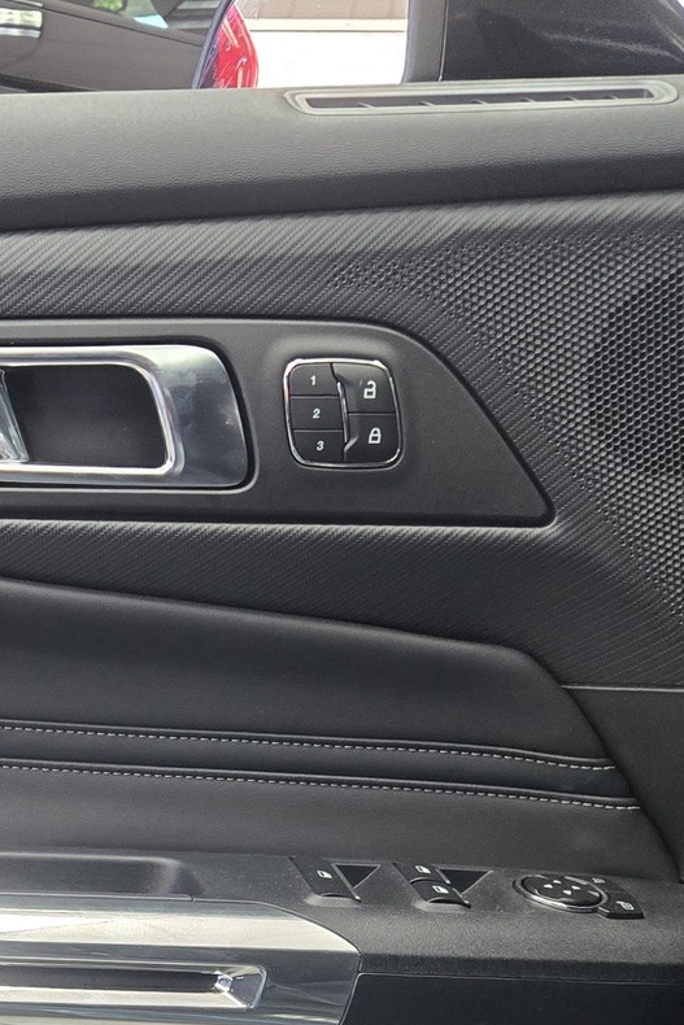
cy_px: 912
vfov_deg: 31.0
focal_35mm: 62
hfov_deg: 19.9
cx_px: -239
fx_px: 1766
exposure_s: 1/120
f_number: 1.8
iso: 400
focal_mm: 5.4
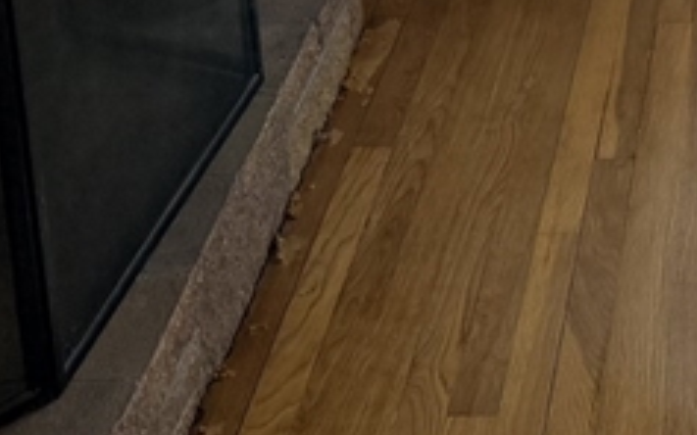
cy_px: -488
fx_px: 2089
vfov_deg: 10.7
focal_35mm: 110
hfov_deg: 17.8
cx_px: 888
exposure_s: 1/67
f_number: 1.78
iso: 200
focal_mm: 6.76
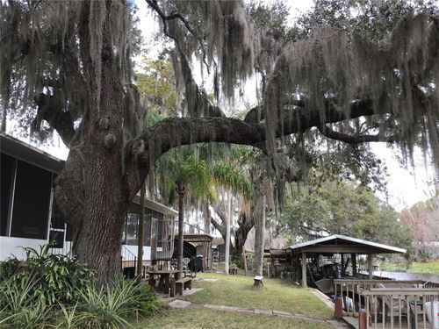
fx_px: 393
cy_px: 164
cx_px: 220
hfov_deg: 58.4
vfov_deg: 45.4
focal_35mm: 31
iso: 25
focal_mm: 3.3
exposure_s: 1/146
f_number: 2.4
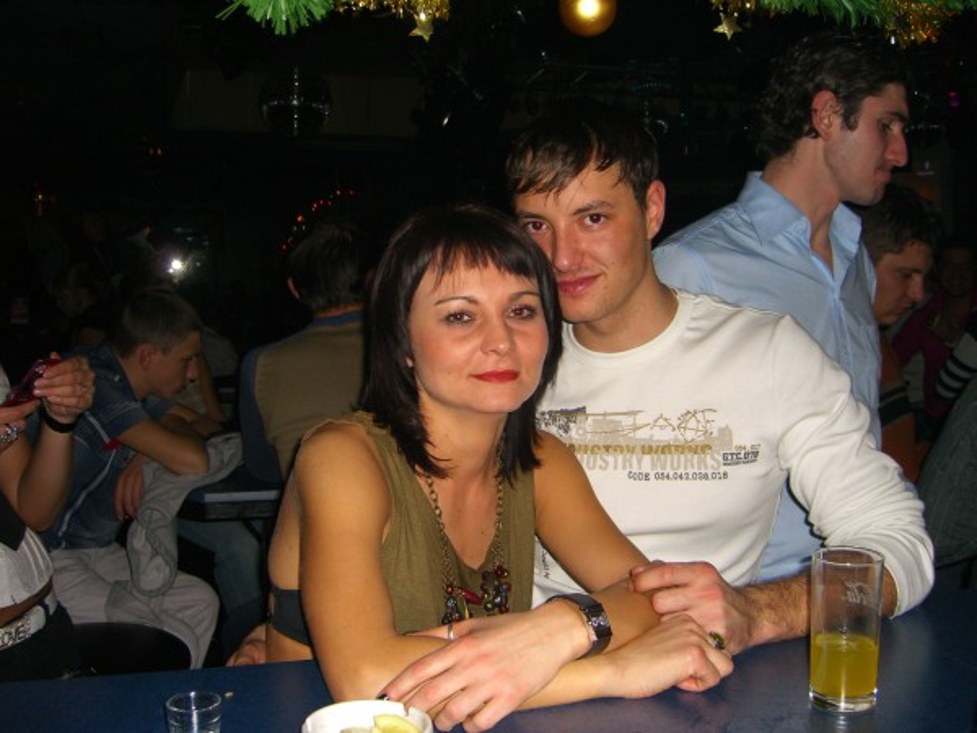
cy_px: 366
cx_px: 488
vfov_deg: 37.7
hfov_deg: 49.0
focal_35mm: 38
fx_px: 1073
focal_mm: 7.9
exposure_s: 1/60
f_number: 2.8
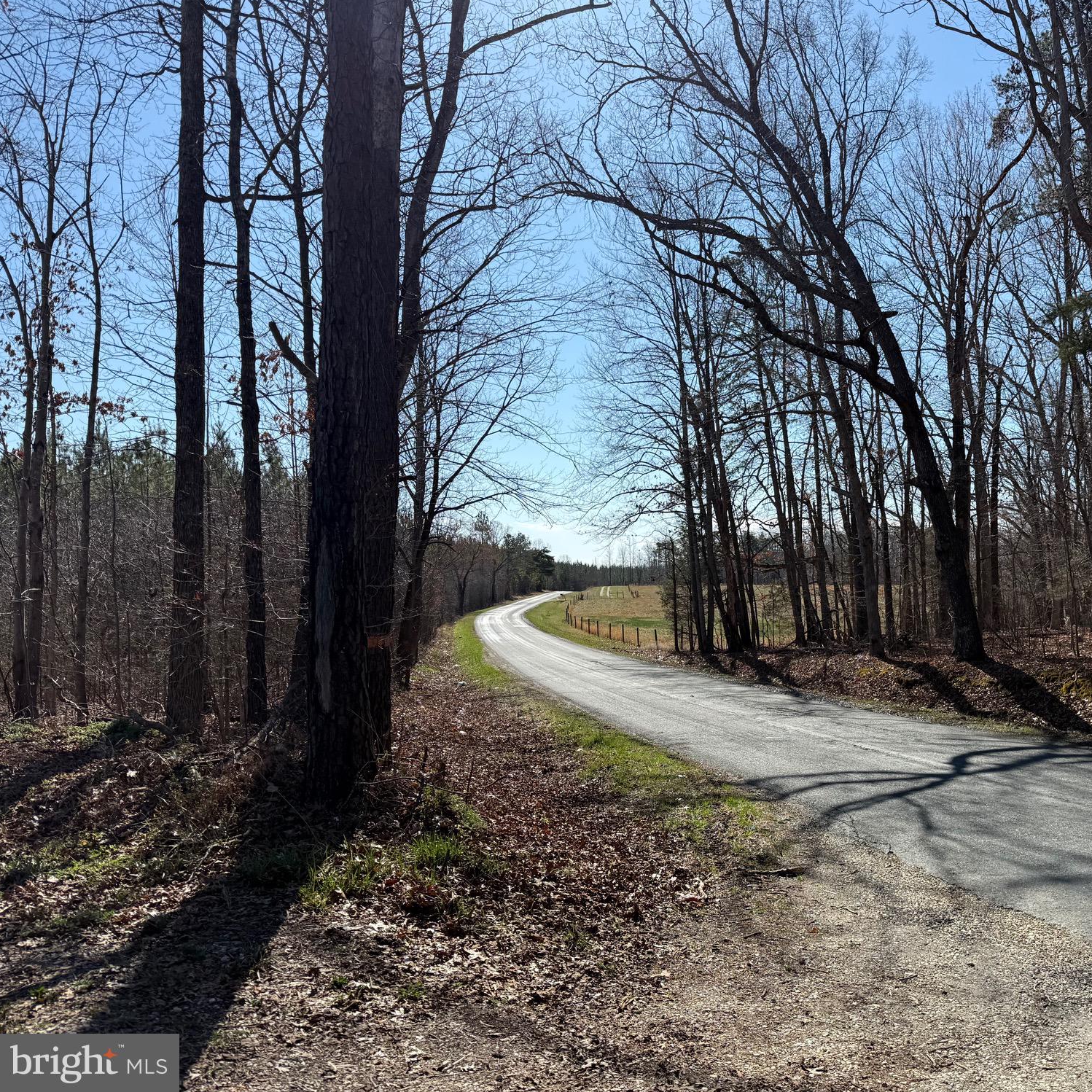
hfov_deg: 54.3
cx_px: 744
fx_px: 1035
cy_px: 534
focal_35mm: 29
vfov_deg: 55.6
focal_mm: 6.76
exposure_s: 1/4975
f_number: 1.78
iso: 80
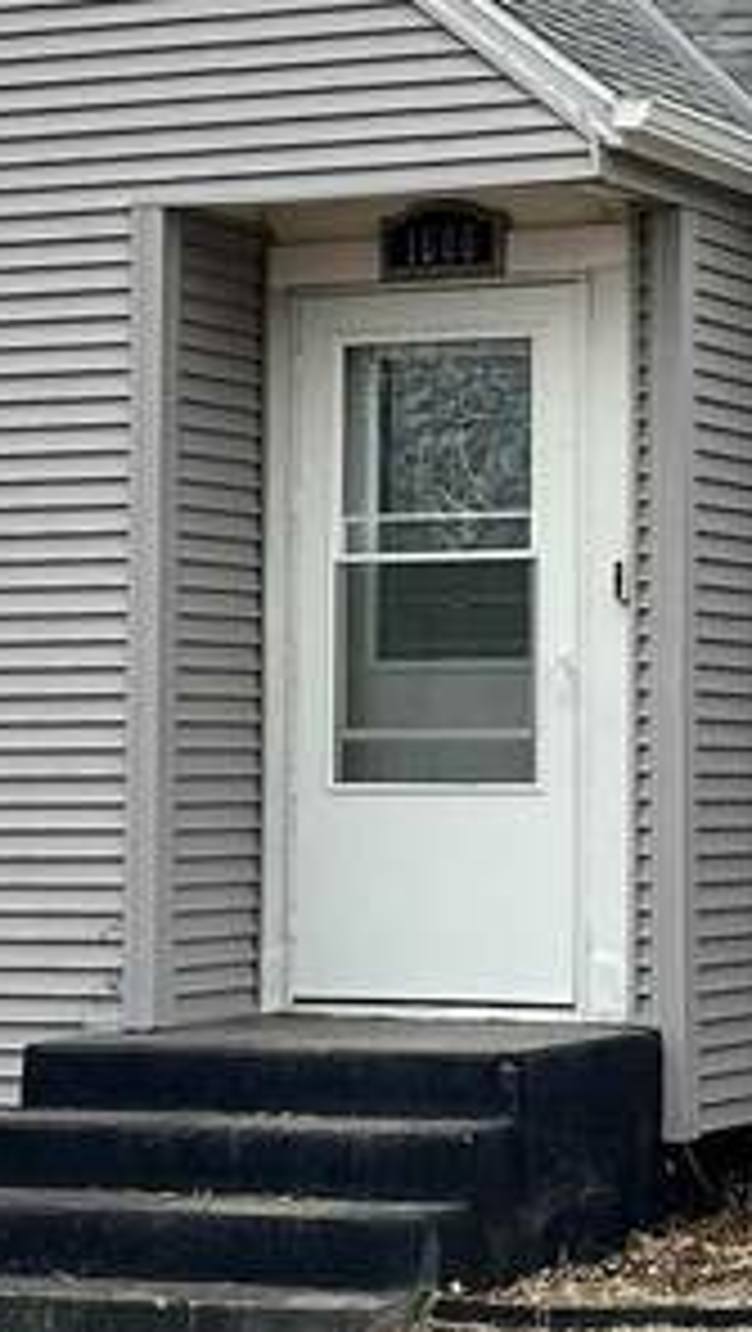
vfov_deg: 18.8
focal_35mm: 113
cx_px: 693
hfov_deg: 10.7
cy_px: 392
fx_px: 3997
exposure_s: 1/1095
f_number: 1.78
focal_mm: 6.86
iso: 80
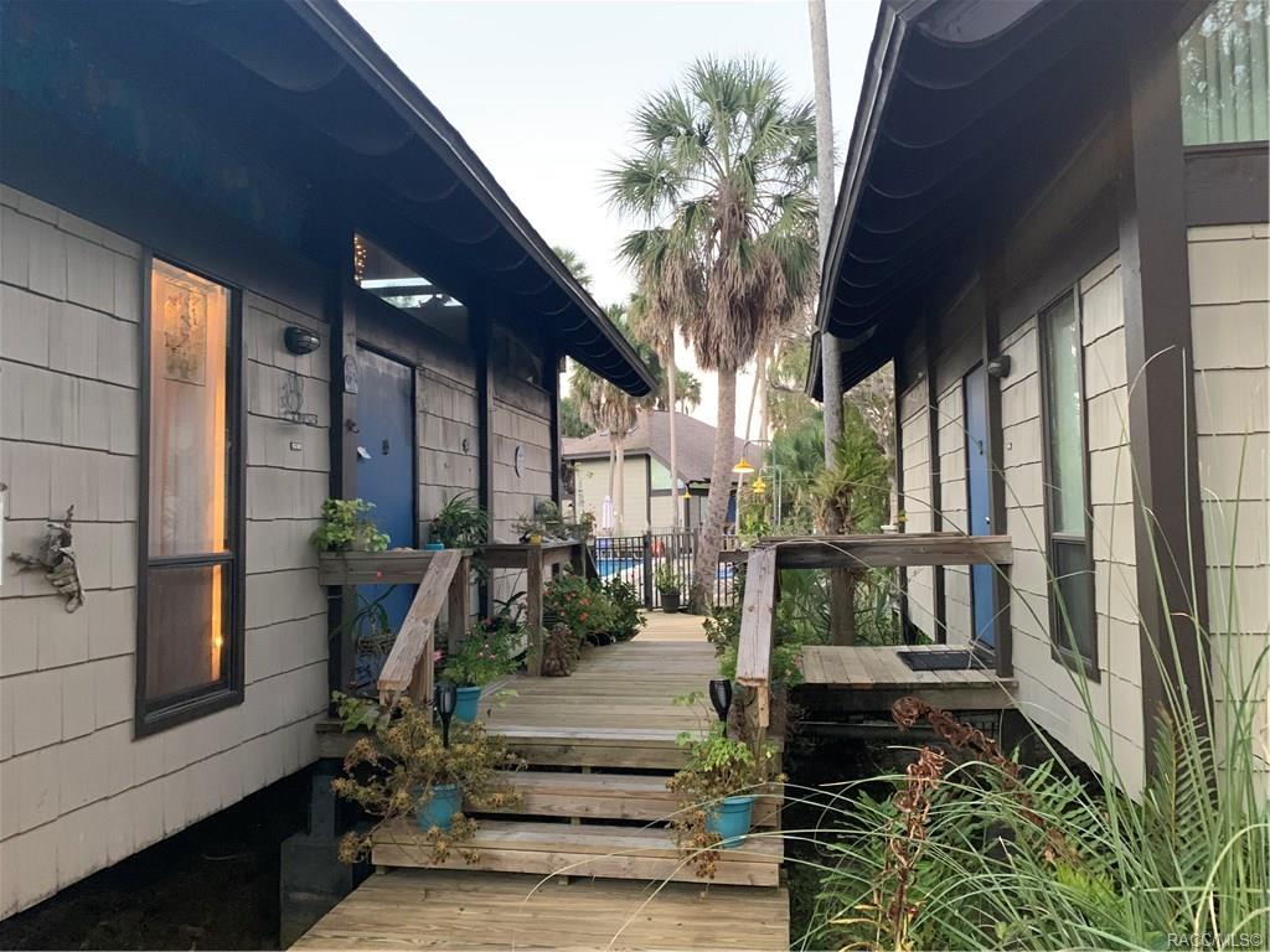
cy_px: 476
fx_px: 954
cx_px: 635
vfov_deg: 53.1
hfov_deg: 67.3
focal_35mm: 26
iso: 400
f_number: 1.8
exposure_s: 1/30
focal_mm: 4.25
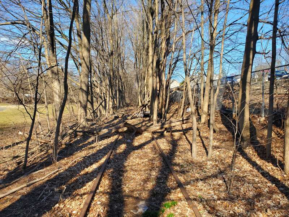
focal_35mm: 26
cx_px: 144
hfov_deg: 67.3
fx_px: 217
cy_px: 108
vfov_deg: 53.1
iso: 50
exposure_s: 1/539
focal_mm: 4.3
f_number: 2.4
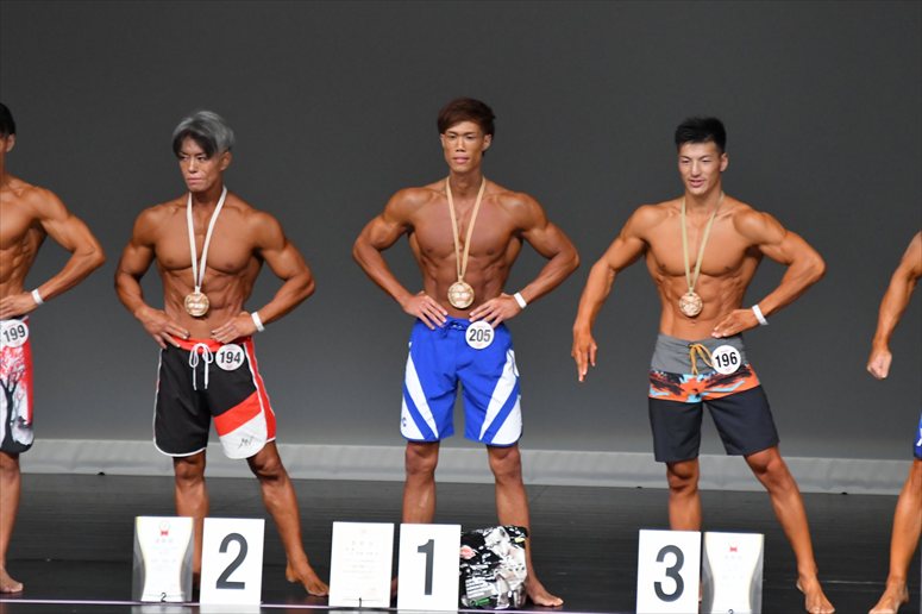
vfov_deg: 4.0
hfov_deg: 6.0
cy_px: 307
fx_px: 8832
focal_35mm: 345
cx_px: 461
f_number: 5.6
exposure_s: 1/400
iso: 5000
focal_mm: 230
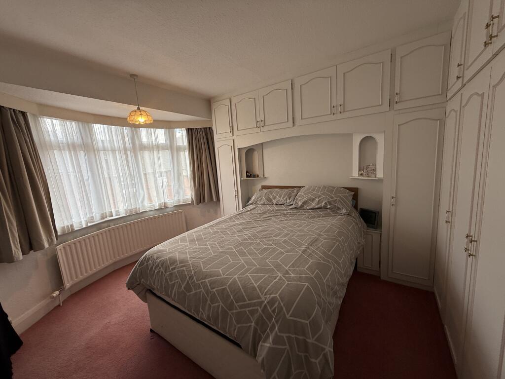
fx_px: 204
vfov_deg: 85.7
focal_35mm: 14
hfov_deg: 102.1
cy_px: 190
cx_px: 252
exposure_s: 1/100
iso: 40
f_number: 2.2
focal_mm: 2.22
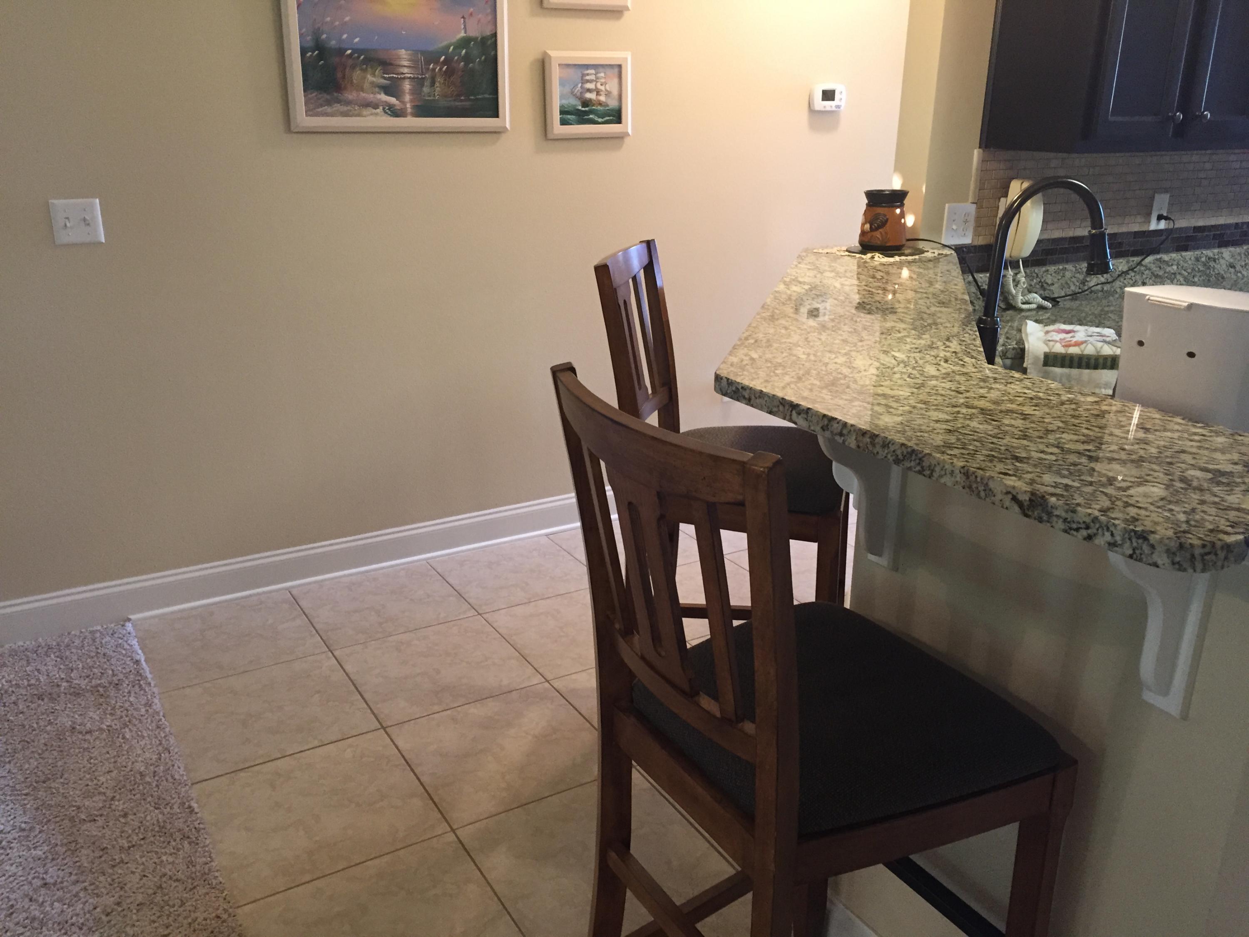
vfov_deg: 48.2
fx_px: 1046
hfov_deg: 61.7
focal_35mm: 29
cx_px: 624
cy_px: 468
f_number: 2.2
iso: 160
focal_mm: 4.15
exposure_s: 1/30
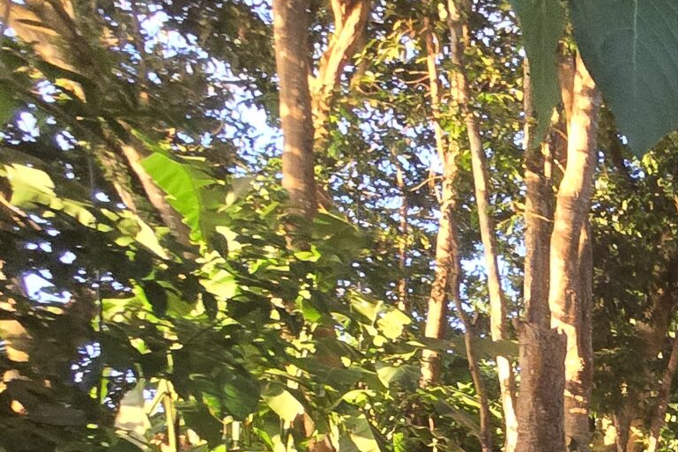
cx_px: 1115
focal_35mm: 45
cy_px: 727
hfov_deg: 25.5
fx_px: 848
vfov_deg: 22.7
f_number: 2.2
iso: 500
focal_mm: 2.2
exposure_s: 1/60
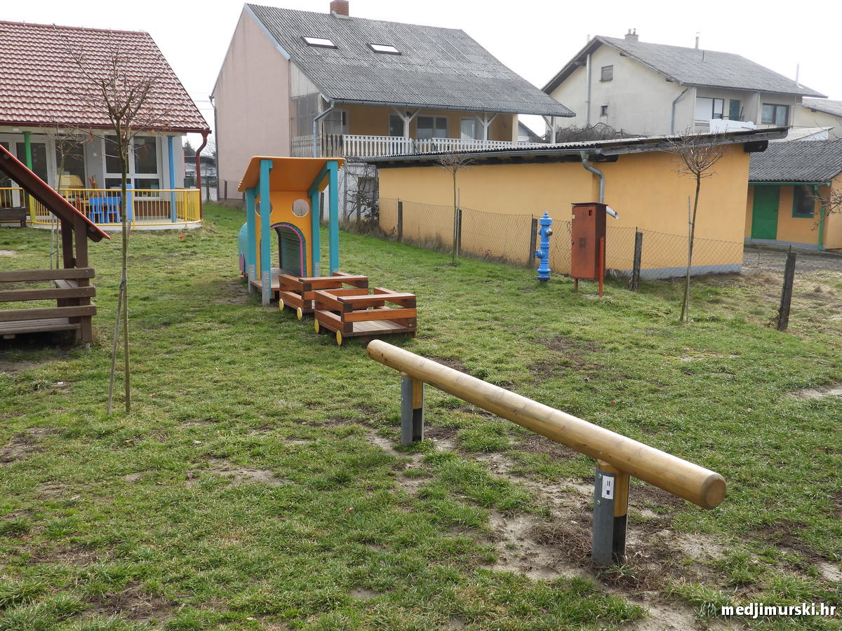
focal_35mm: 32
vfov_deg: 44.2
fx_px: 778
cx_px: 421
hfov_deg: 56.8
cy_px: 316
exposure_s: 1/500
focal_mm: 5.8
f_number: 3.2
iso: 100
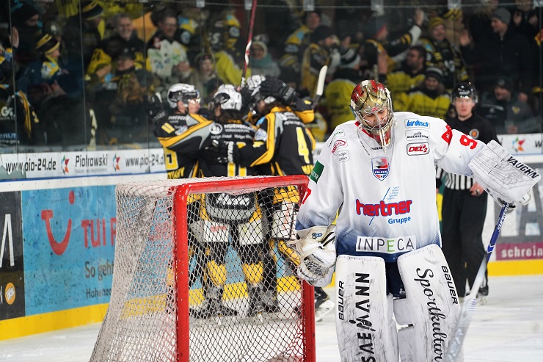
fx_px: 3016
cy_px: 181
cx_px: 272
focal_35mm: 200
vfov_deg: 6.9
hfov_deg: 10.3
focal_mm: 200
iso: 1250
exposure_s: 1/250
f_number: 4
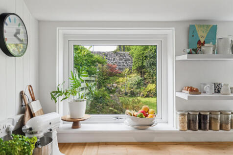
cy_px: 78
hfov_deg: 73.8
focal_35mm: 24
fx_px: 155
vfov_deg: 53.1
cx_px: 116
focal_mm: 24
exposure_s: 1/100
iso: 1000
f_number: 8
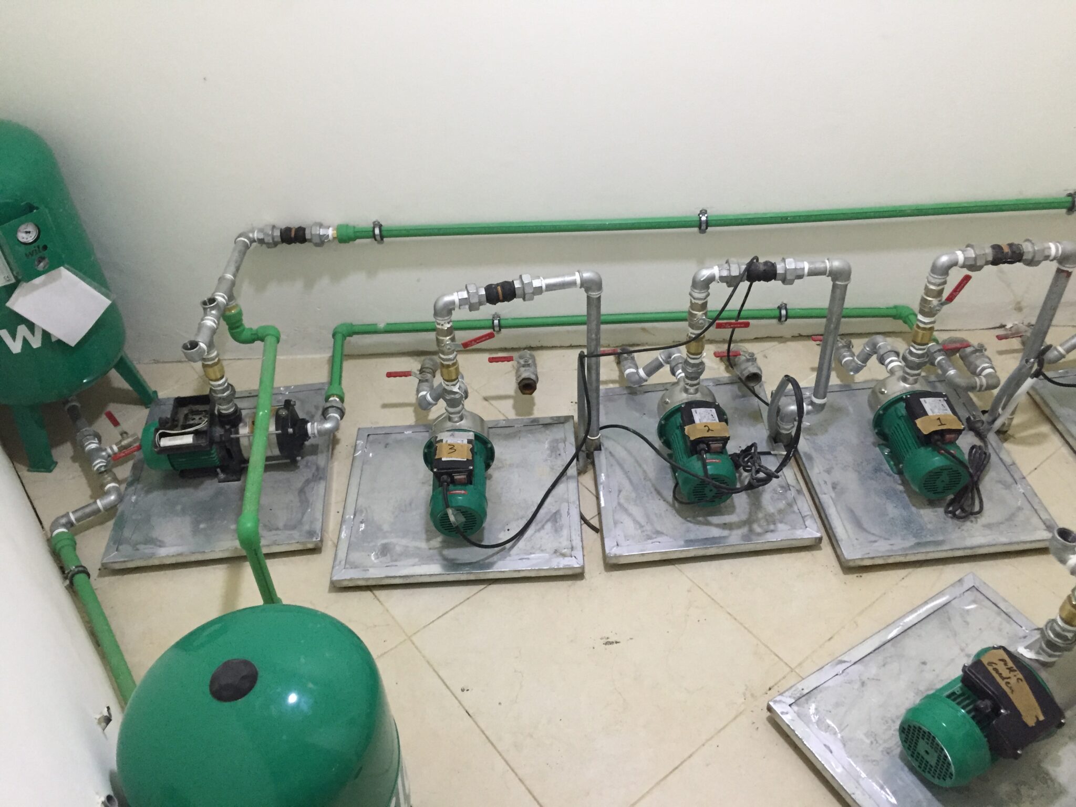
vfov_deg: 48.2
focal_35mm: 29
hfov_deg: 61.7
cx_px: 538
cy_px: 404
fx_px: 901
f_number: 2.2
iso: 200
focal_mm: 4.15
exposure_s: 1/30
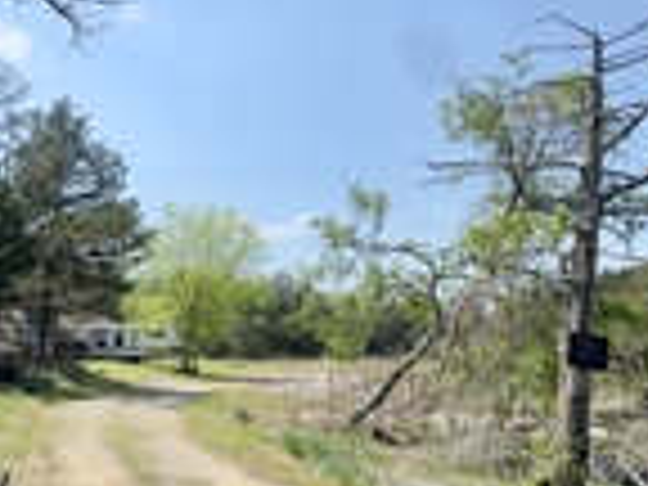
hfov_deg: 45.7
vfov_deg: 35.9
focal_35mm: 39
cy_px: 374
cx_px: 140
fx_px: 730
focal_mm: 2.22
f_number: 2.2
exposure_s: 1/993
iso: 50
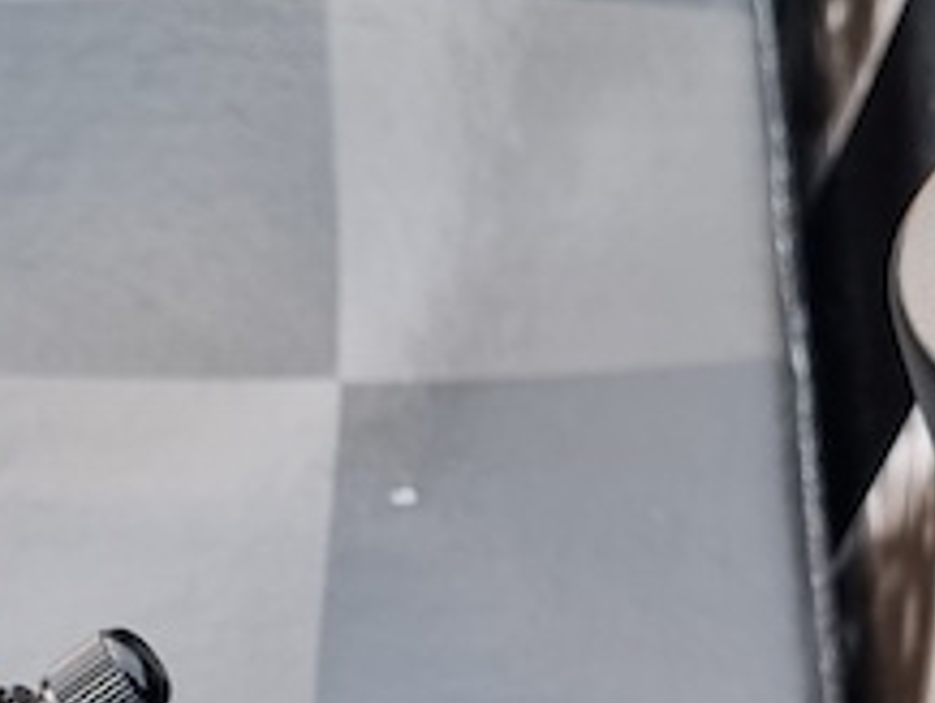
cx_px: 422
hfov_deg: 20.4
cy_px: 914
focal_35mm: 96
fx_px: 2594
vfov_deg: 14.7
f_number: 1.8
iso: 125
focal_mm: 5.4
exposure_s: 1/100
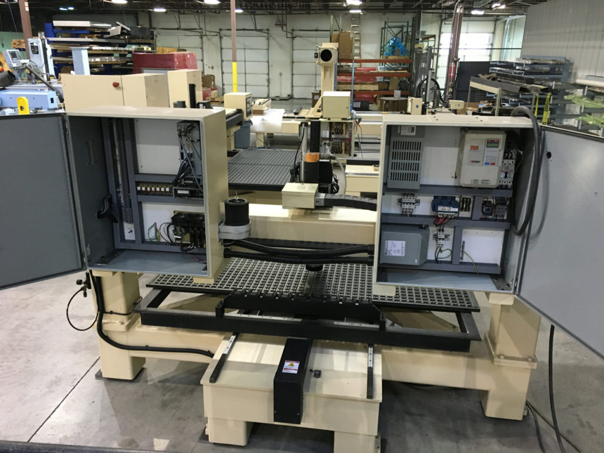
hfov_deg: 61.7
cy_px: 226
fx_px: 506
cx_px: 302
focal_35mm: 29
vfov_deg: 48.2
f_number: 2.2
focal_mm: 4.15
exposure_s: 1/30
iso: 160
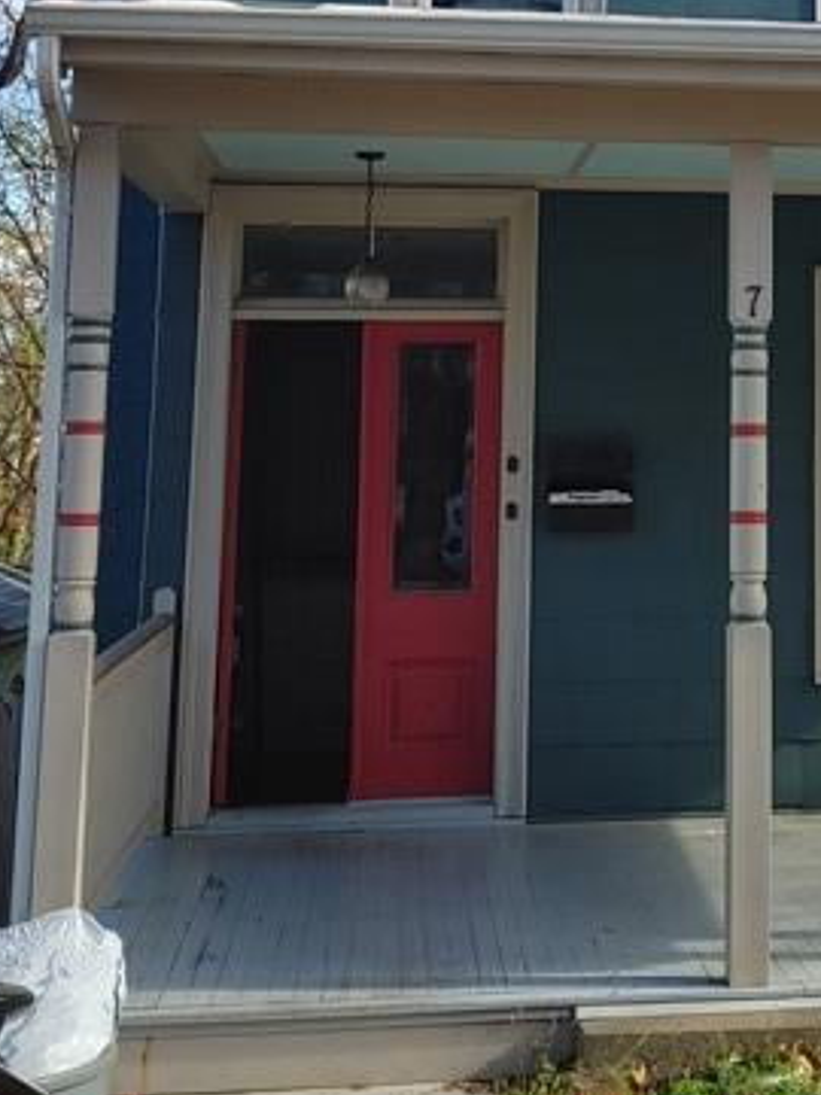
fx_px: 2340
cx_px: 827
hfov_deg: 19.3
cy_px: 70
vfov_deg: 25.4
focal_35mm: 74
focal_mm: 5.58
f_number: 1.8
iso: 50
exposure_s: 1/1282
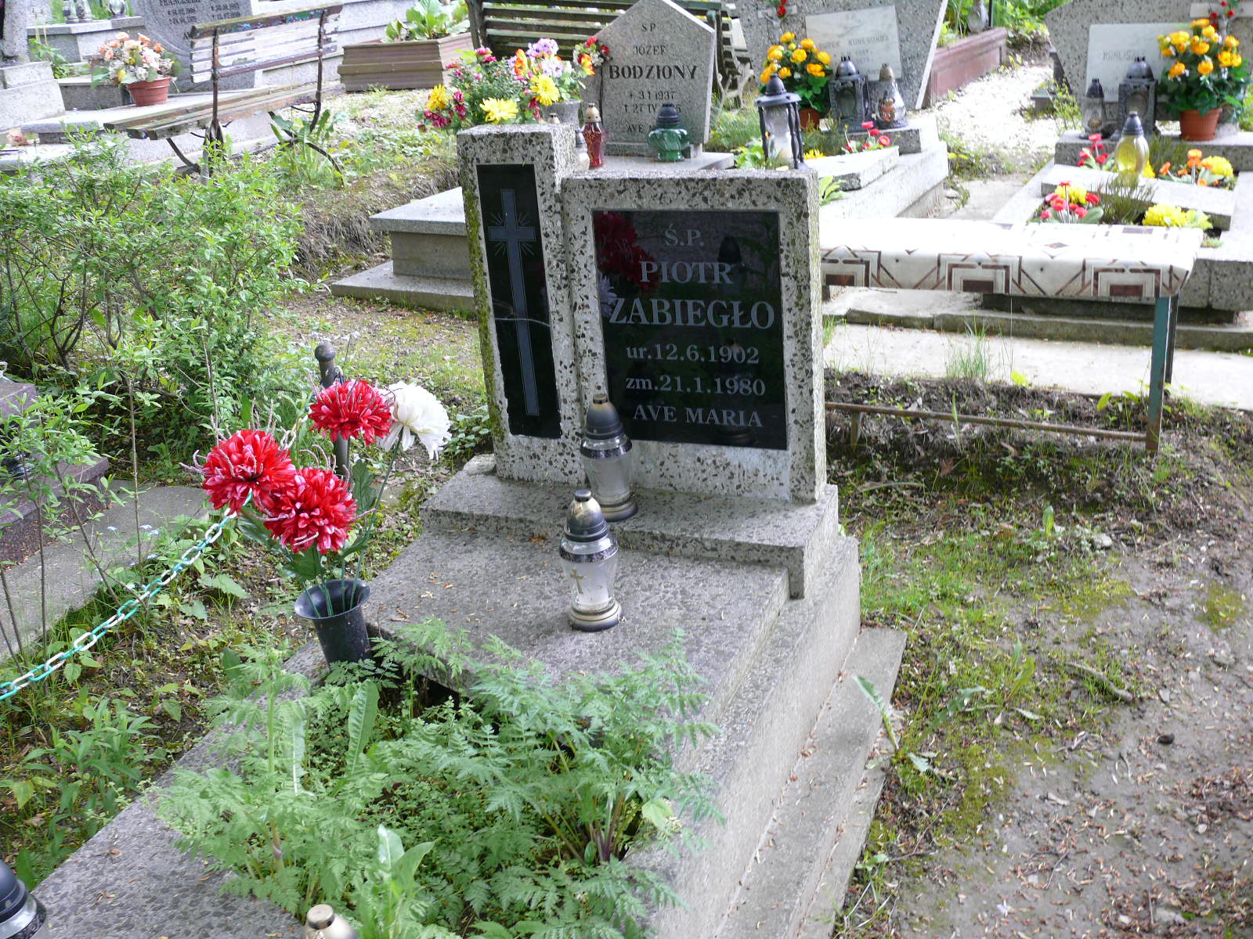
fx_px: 1267
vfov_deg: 40.7
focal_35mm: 35
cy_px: 470
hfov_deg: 52.6
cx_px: 626
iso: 100
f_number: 2.8
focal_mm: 7.5
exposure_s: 1/60
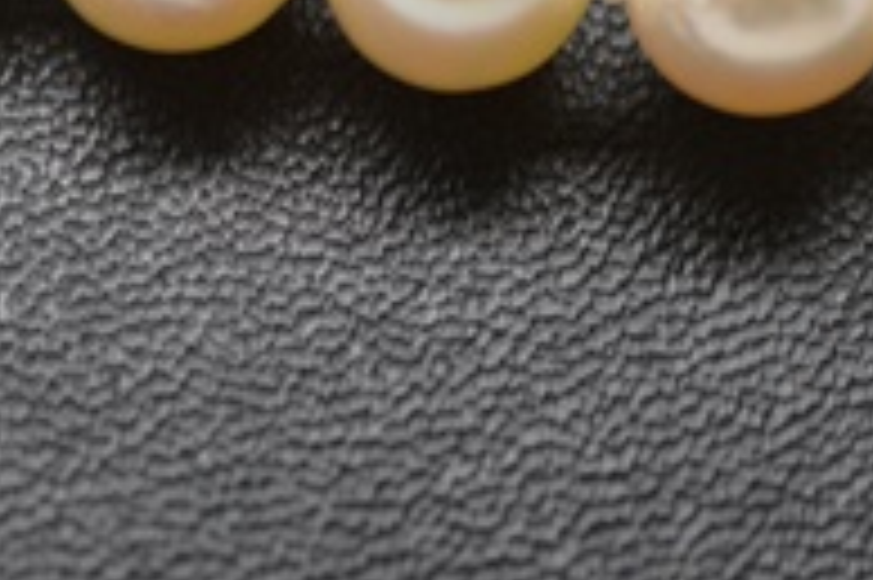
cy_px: -76
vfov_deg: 6.1
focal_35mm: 223
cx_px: 603
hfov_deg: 9.2
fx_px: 5403
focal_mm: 48
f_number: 5.6
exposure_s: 1/15
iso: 200
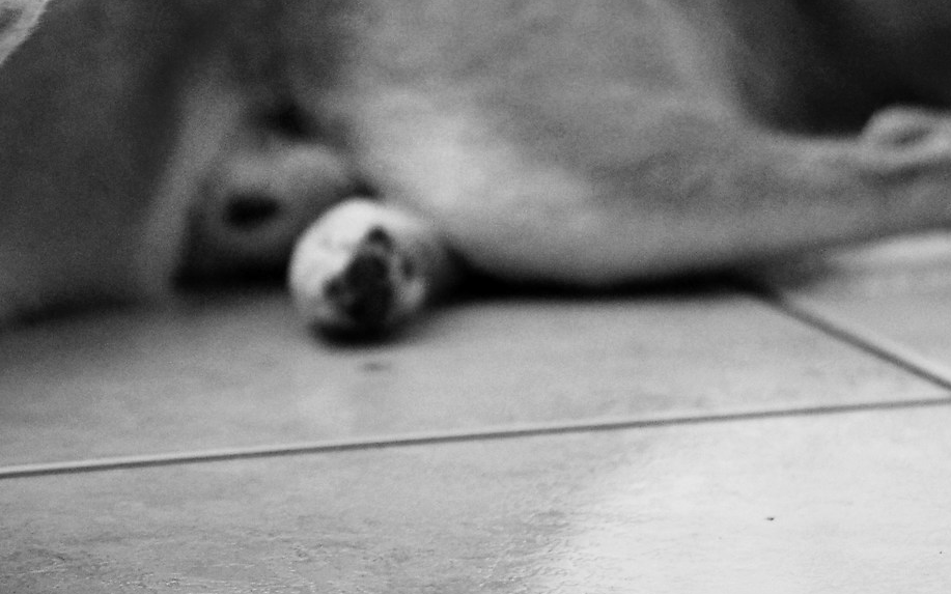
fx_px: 5183
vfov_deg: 6.6
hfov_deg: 10.4
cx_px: 25
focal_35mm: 200
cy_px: 152
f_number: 1.8
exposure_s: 1/20
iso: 280
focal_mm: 50
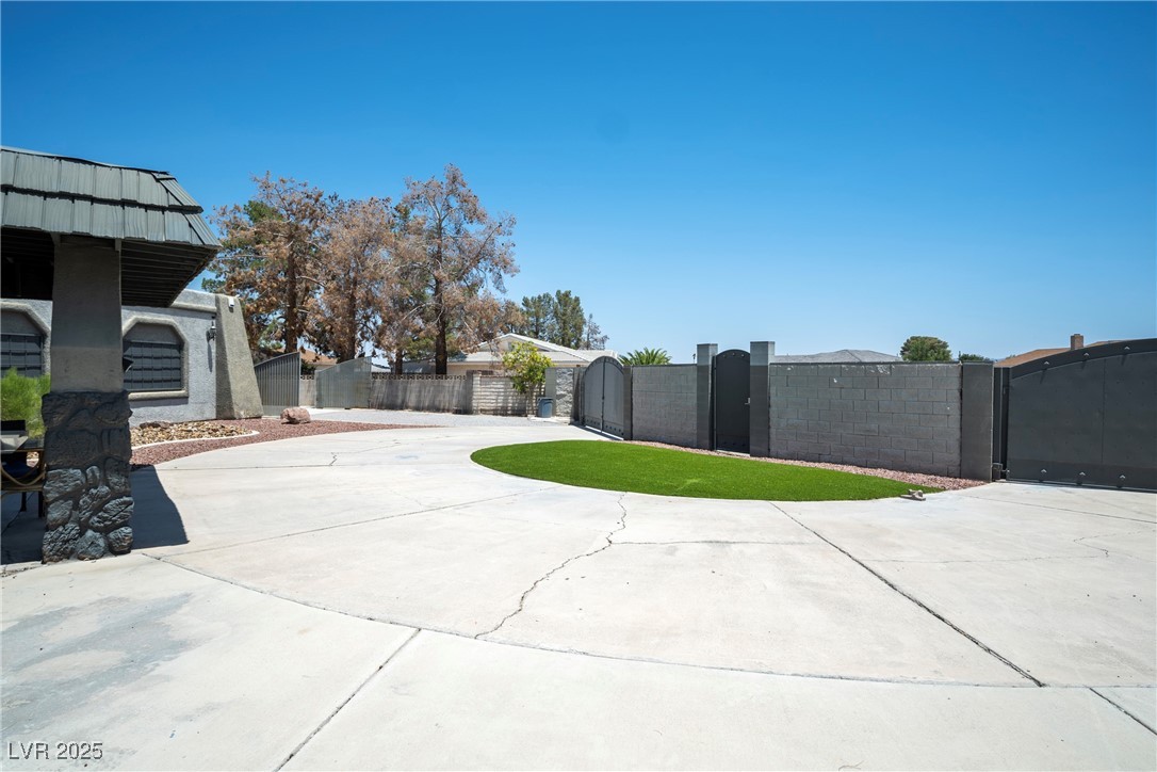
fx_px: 598
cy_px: 386
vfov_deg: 65.7
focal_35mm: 19
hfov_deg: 88.1
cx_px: 578
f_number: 9
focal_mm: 18.6
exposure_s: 1/250
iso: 100
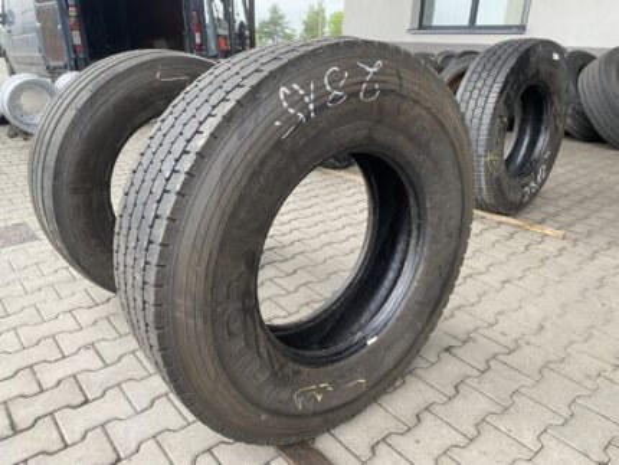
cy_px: 232
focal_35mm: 26
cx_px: 310
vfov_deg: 53.1
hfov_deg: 67.3
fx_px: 465
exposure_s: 1/122
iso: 50
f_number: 1.8
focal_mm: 4.25
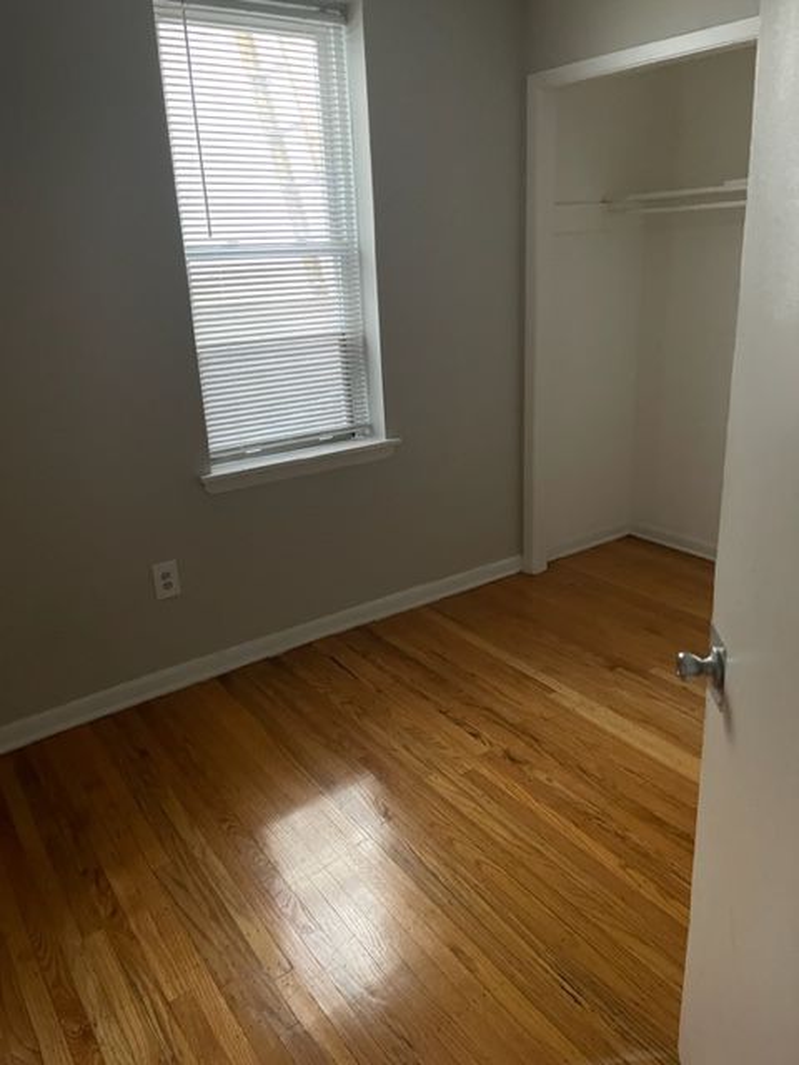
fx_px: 800
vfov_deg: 67.3
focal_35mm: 26
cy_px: 532
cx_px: 400
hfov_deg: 53.1
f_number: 1.6
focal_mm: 5.1
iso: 500
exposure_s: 1/30
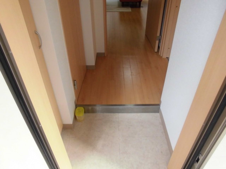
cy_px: 84
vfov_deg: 53.1
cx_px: 113
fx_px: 170
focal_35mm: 26
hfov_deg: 67.3
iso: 200
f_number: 3.5
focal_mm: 4.6
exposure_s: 1/60
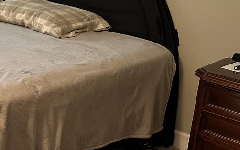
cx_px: -52
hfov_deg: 25.2
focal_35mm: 73
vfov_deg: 17.7
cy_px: 25
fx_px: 478
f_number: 1.78
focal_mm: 6.86
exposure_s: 1/60
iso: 250
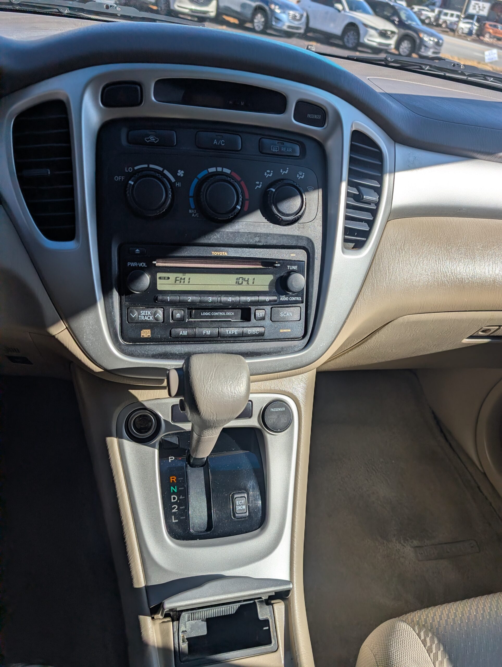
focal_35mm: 24
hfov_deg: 56.9
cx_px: 251
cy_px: 334
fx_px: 463
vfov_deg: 71.5
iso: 18
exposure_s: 1/1621
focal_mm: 6.9
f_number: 1.68
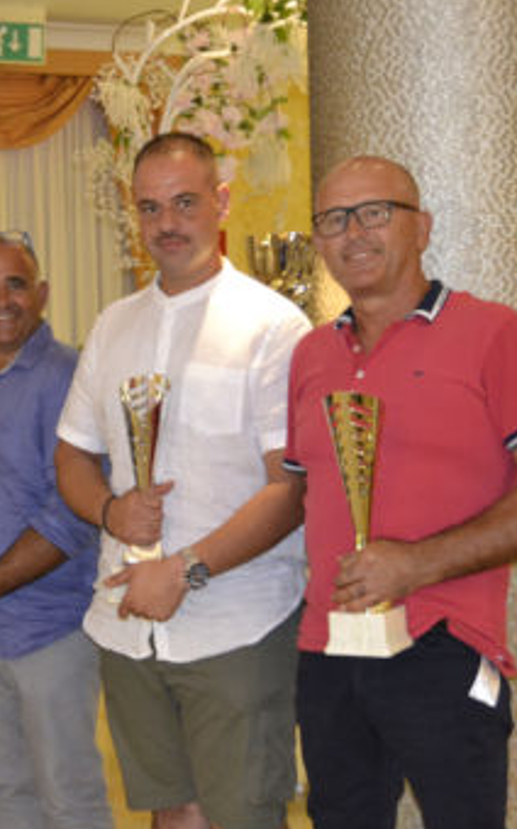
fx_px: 1829
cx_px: -54
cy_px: 368
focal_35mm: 81
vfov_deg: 25.5
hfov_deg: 15.6
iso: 1800
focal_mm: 30
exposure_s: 1/60
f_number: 4.2
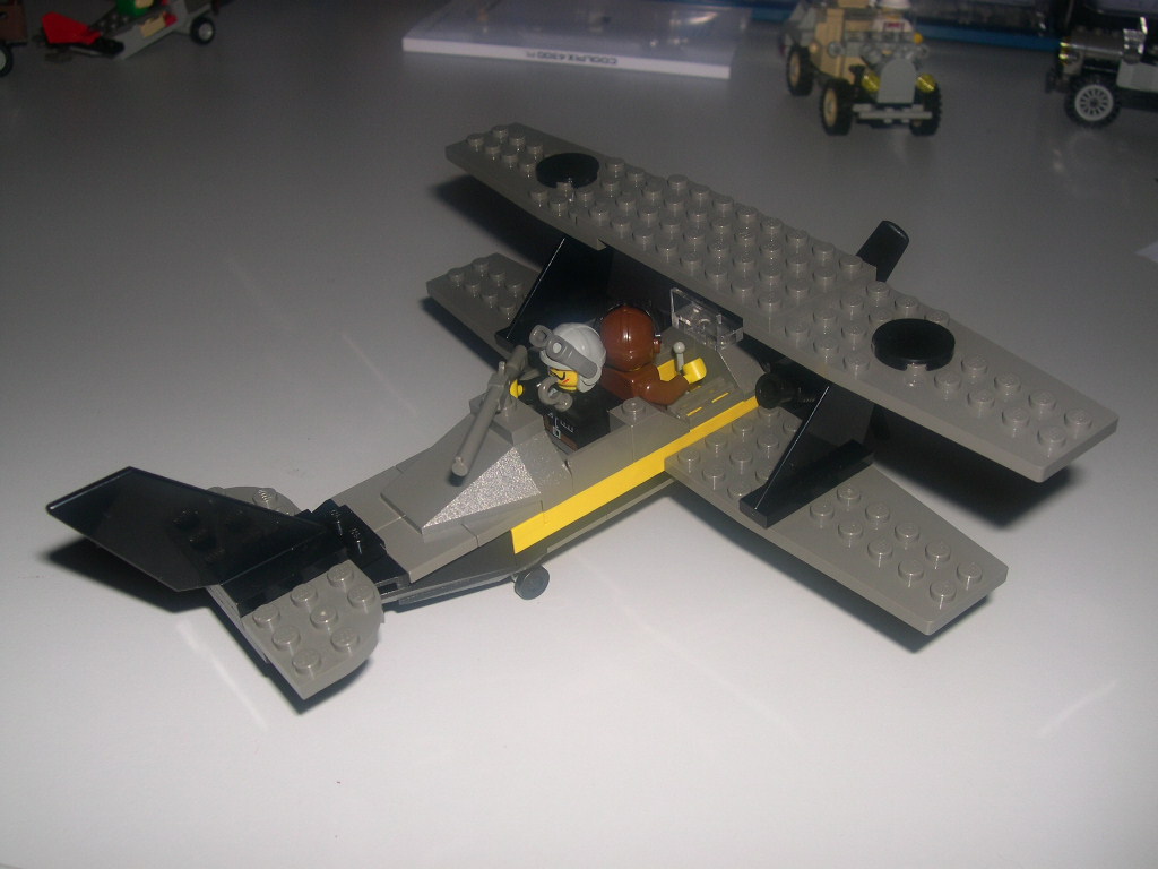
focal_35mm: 38
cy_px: 434
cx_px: 579
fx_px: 1271
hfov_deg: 49.0
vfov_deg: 37.7
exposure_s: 1/60
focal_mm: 8
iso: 100
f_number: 7.6
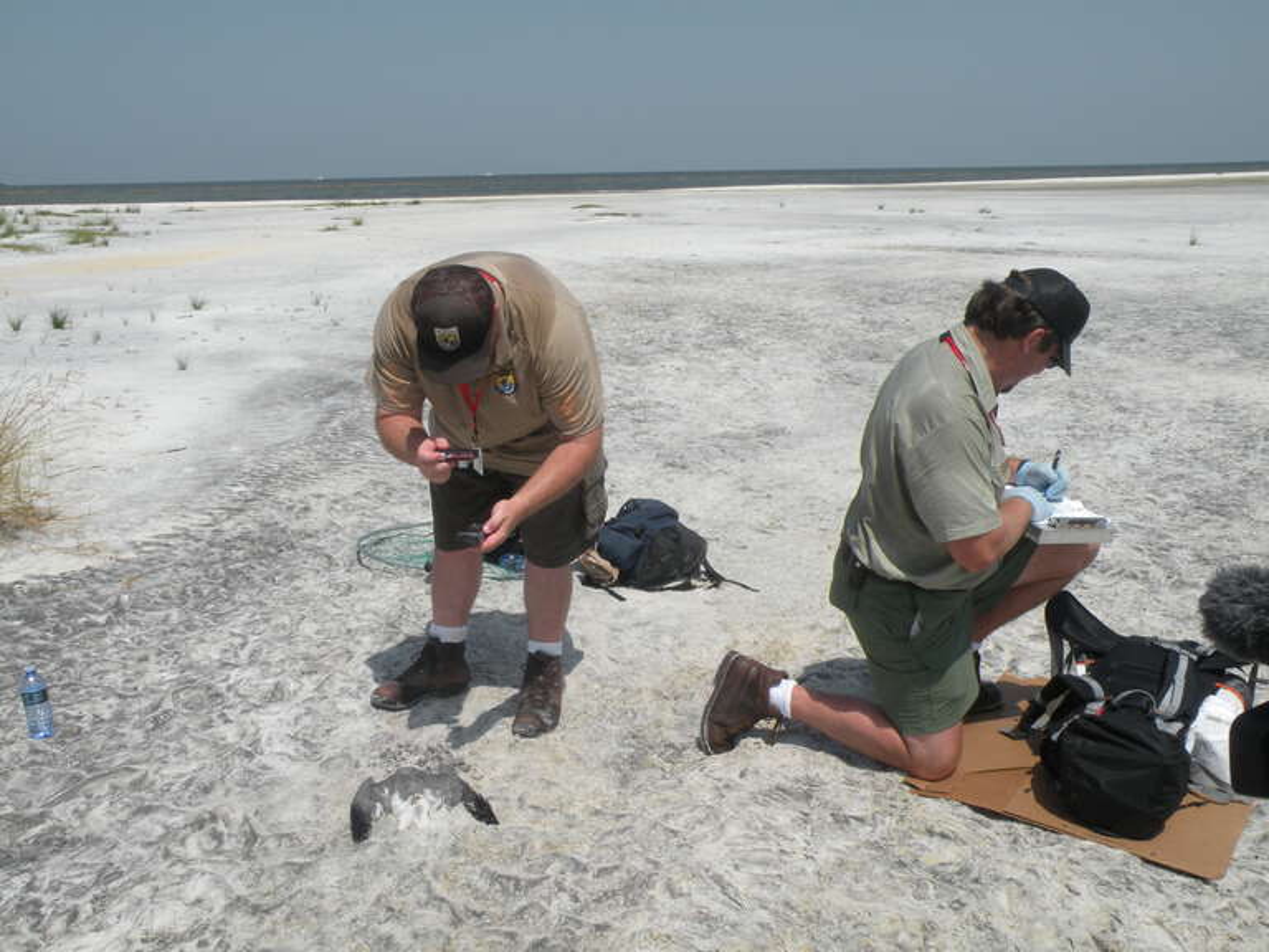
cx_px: 634
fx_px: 1210
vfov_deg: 42.9
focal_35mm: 33
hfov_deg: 55.4
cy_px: 476
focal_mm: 5.8
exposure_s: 1/337
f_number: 8
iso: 64
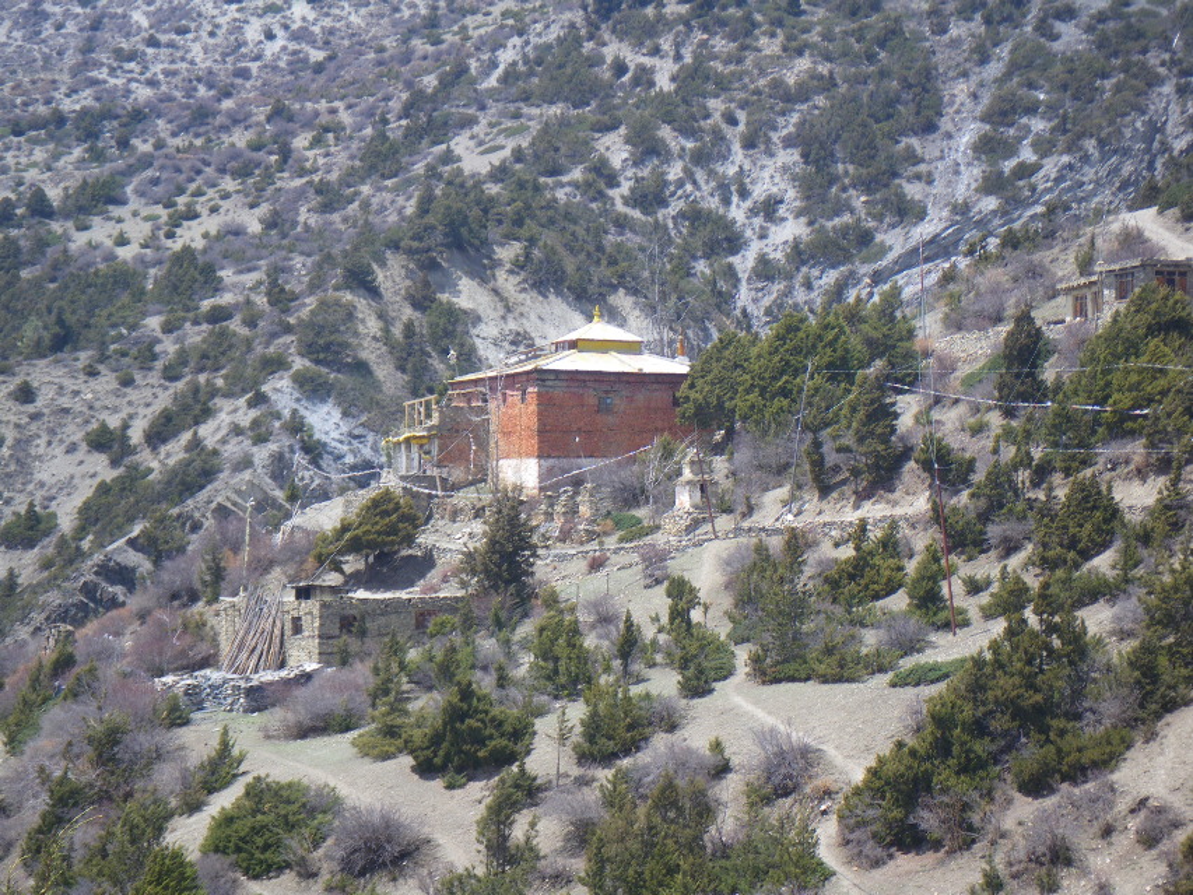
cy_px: 448
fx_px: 3240
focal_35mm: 94
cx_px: 596
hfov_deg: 20.9
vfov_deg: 15.7
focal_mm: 16.7
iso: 50
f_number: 5
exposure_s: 1/160
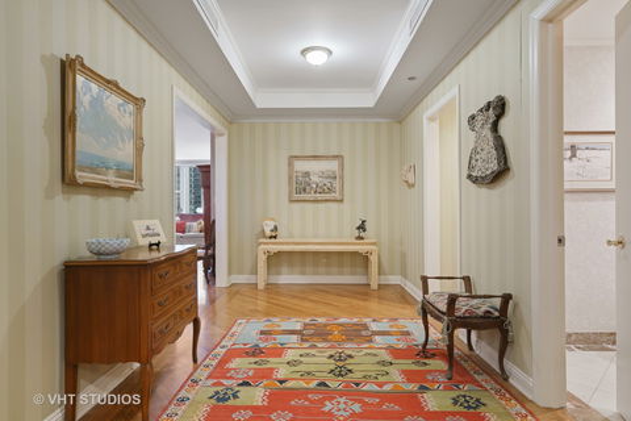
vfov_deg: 59.5
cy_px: 210
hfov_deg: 81.2
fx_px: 368
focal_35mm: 21
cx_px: 316
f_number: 7.1
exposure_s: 2.5
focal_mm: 21
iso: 320
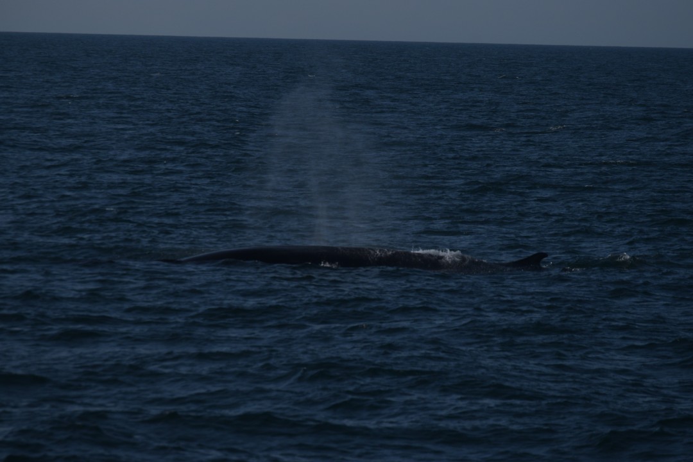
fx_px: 5775
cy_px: 231
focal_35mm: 300
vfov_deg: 4.6
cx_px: 346
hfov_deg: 6.9
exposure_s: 1/4000
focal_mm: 200
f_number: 7.1
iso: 200
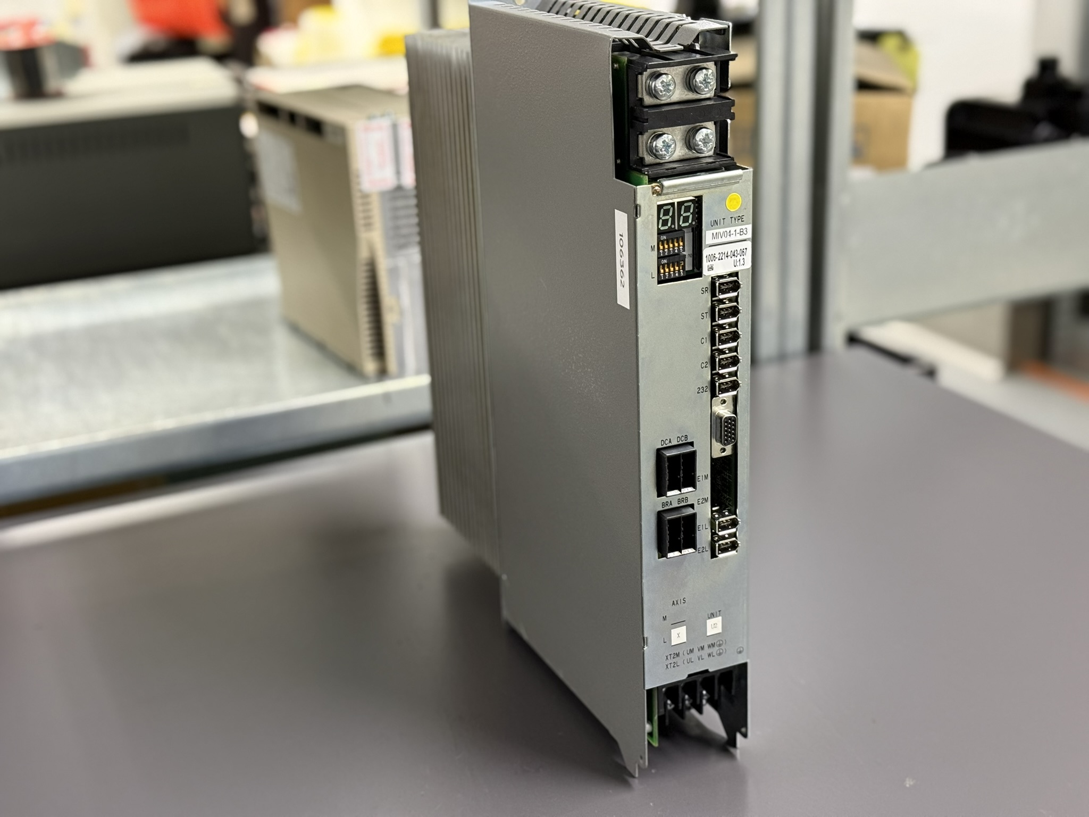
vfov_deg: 30.3
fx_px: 1510
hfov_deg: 39.7
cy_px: 408
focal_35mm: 48
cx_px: 544
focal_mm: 6.76
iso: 250
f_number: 1.78
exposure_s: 1/33
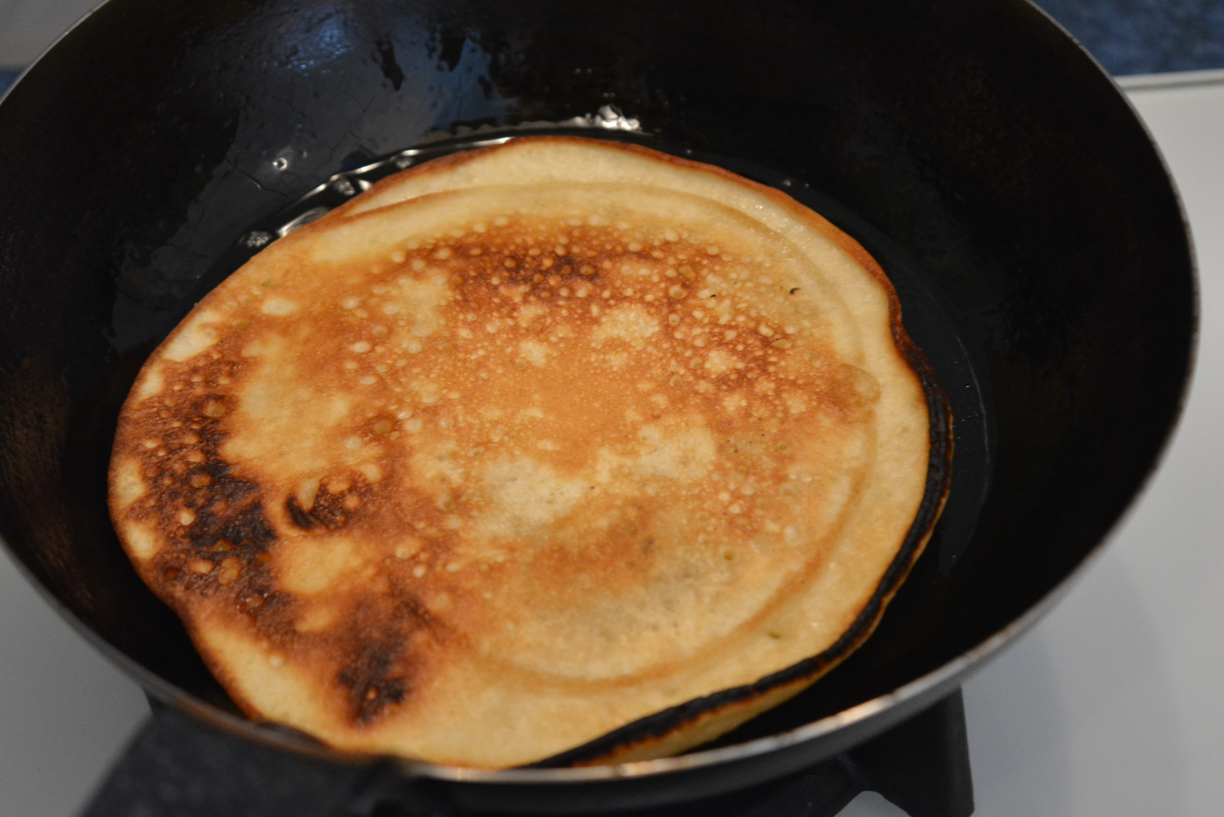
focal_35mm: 78
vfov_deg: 17.5
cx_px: 612
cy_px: 408
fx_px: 2653
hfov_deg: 26.0
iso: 3200
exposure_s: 1/25
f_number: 5.6
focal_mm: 52
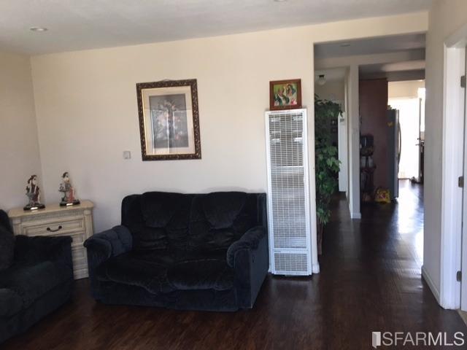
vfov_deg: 48.2
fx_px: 391
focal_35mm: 29
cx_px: 234
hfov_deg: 61.7
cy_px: 175
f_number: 2.2
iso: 100
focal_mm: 4.15
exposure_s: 1/30
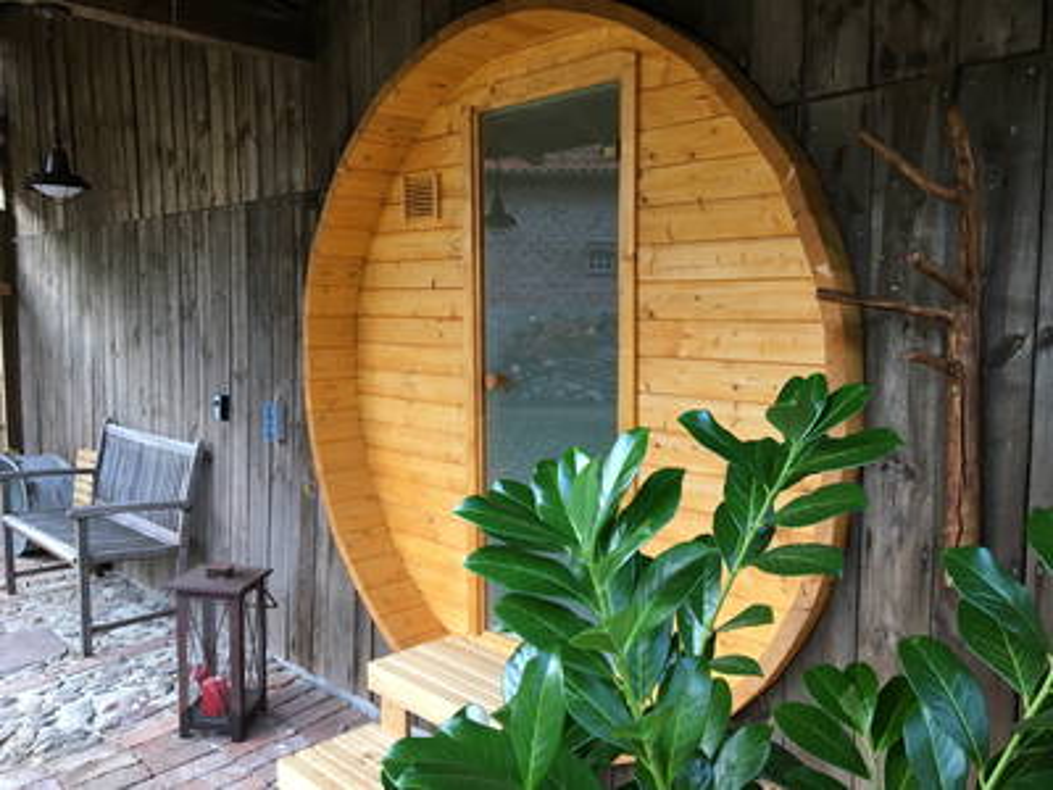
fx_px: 882
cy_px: 395
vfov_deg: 48.2
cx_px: 526
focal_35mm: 29
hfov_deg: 61.7
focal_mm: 4.15
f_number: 2.2
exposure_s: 1/33
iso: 50
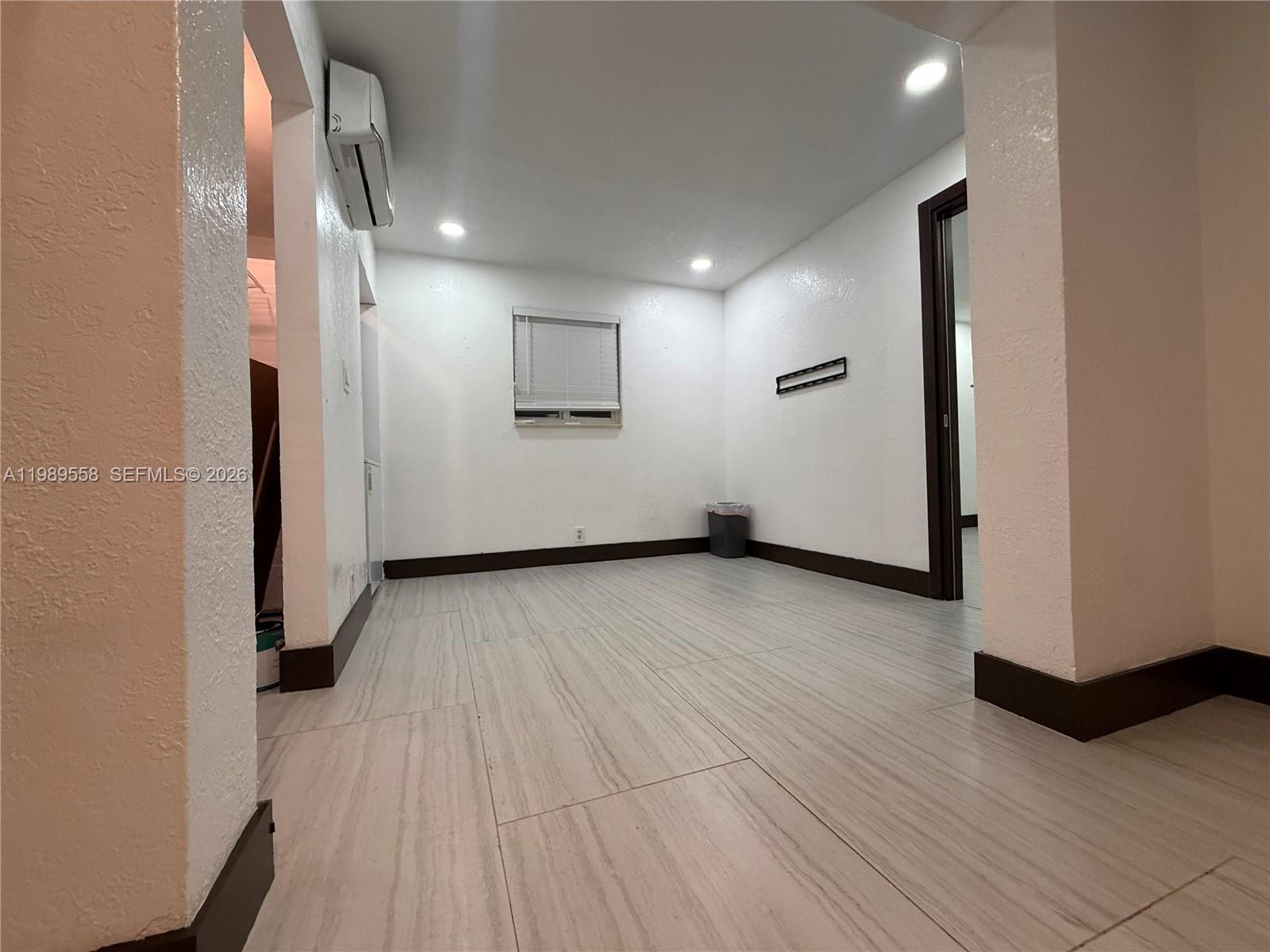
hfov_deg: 102.1
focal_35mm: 14
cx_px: 635
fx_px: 514
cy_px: 476
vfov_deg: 85.7
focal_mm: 2.22
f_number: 2.2
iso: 250
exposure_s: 1/120
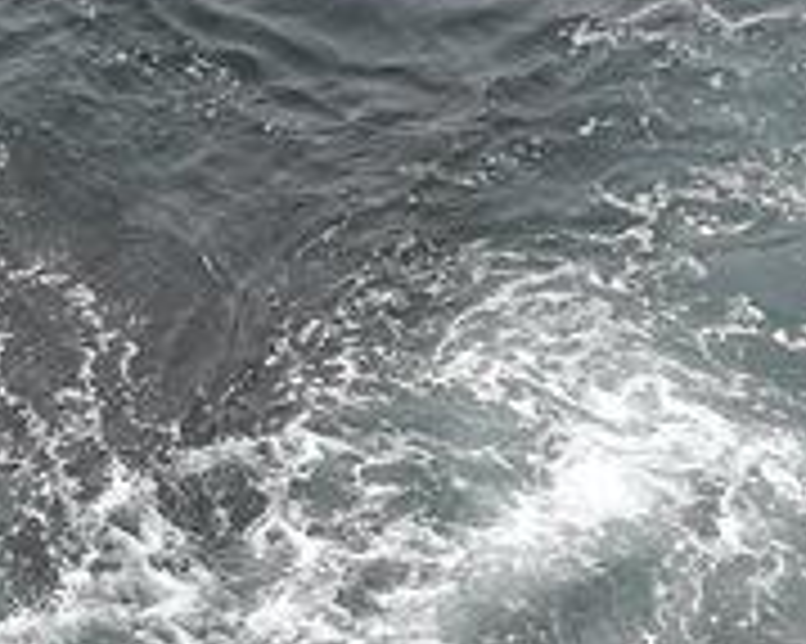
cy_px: 716
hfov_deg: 17.4
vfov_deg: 14.2
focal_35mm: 106
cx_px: -135
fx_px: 2527
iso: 50
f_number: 2.2
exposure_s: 1/590
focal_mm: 4.5
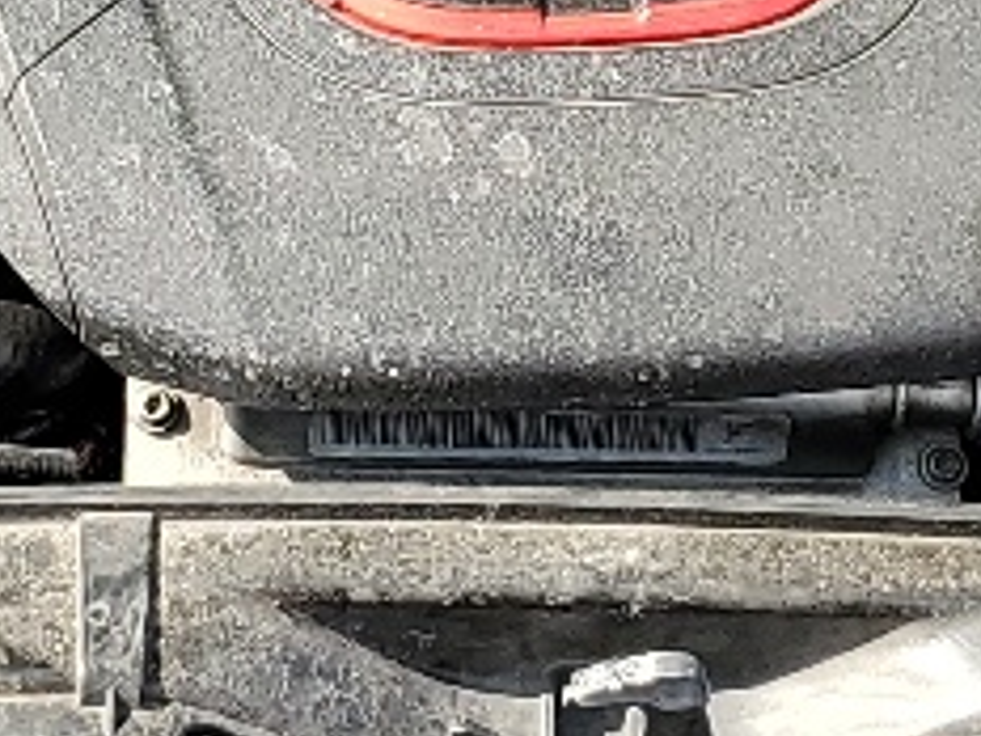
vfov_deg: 8.3
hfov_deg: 11.0
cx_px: 524
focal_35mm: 179
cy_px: 271
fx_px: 5073
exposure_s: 1/909
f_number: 1.5
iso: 50
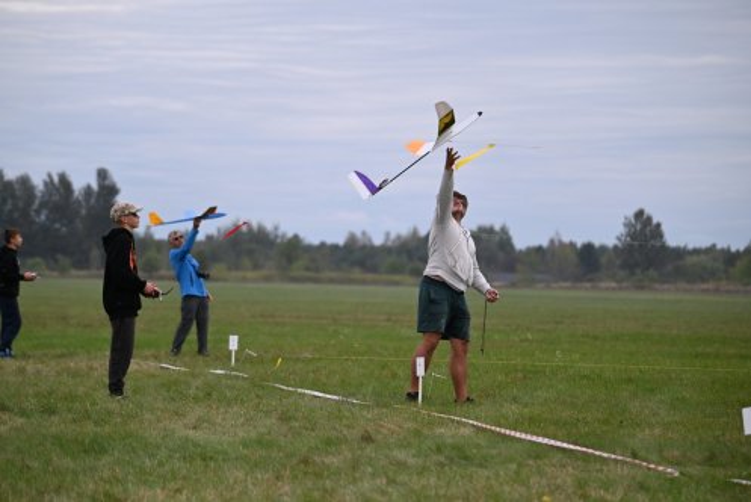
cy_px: 251
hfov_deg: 9.3
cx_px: 376
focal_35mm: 220
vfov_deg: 6.3
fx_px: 4592
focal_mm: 220
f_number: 5.6
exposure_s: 1/800
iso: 640
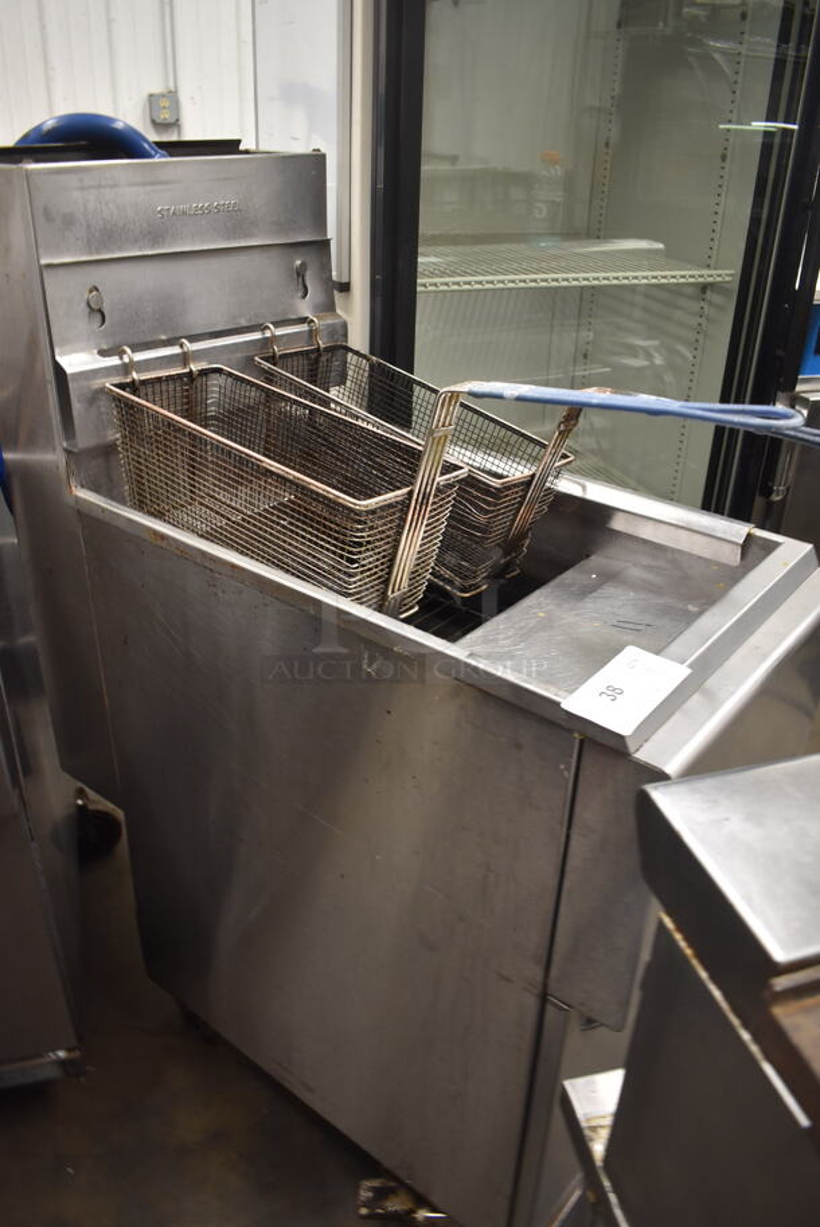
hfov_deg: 48.0
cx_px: 410
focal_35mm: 27
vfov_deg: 67.3
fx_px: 921
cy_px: 614
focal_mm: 18
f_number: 3.5
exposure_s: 1/30
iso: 640
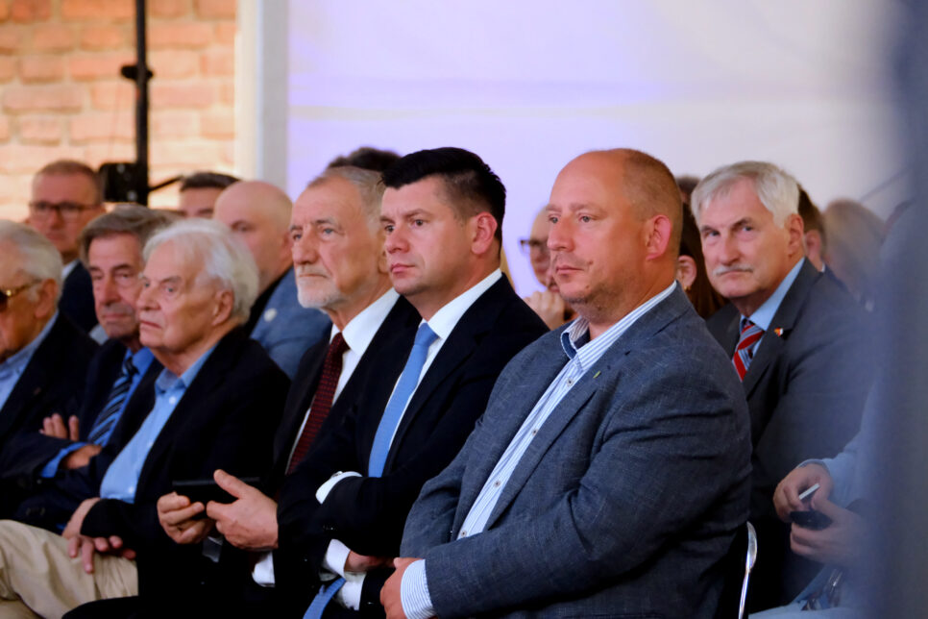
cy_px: 310
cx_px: 464
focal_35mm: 180
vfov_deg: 7.6
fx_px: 4640
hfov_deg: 11.4
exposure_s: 1/200
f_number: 4
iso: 4000
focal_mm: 120
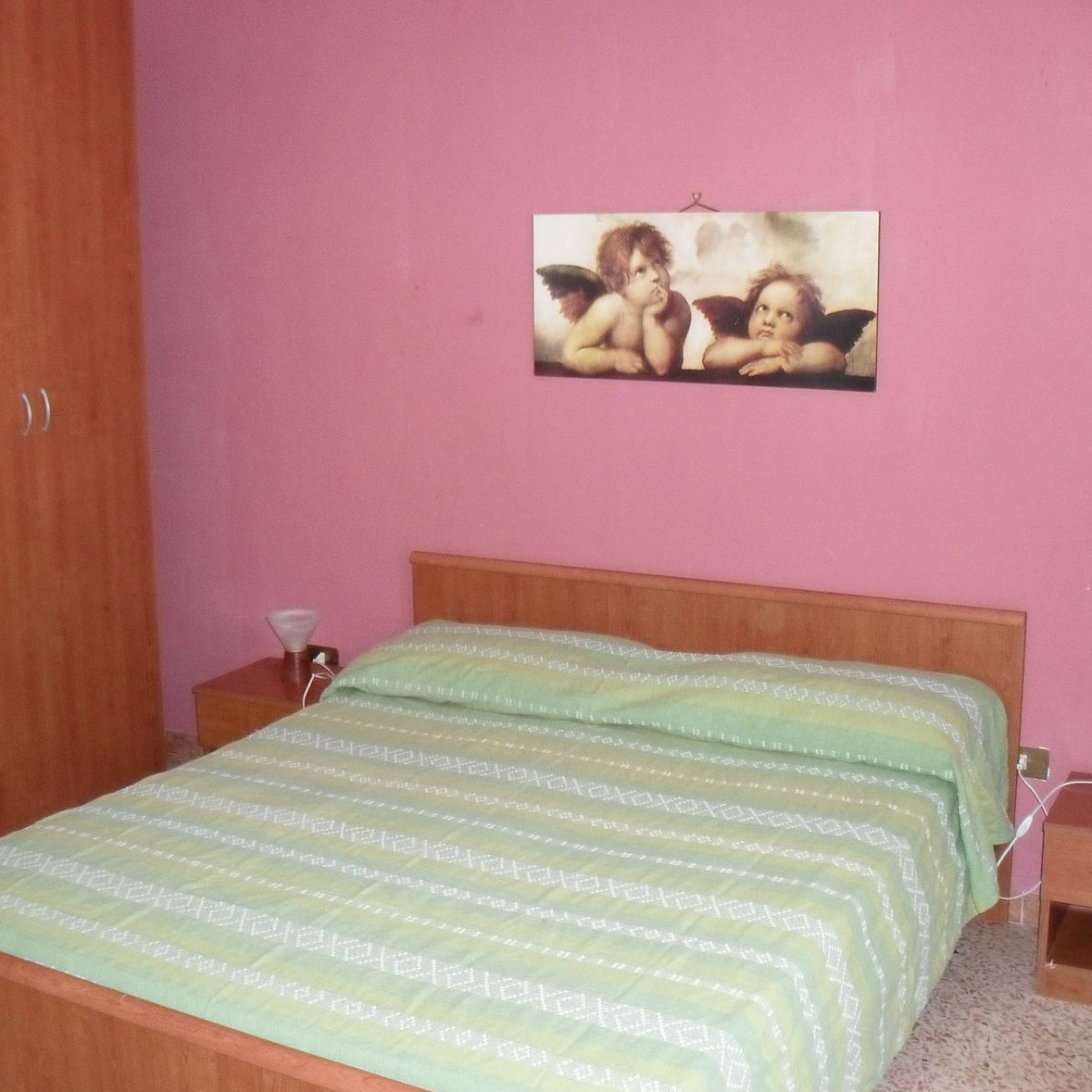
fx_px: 1499
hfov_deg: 40.0
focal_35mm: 42
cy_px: 543
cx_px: 531
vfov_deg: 40.0
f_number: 3.2
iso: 320
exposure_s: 1/45
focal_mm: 6.3
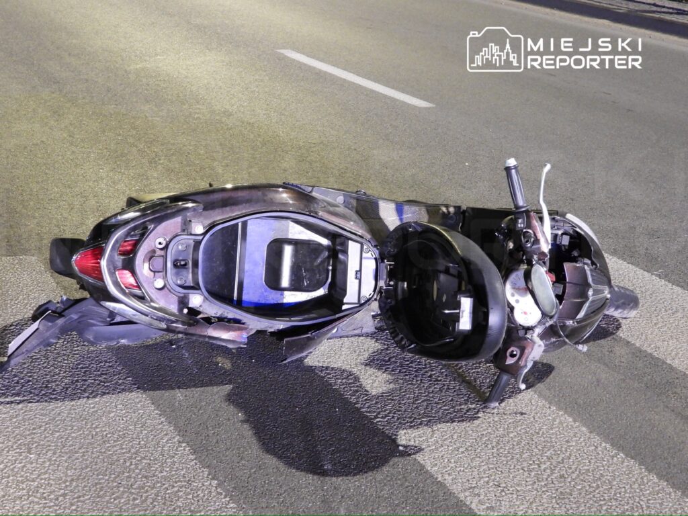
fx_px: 1491
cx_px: 344
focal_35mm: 75
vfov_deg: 19.6
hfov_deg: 26.0
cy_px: 258
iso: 800
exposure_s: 1/5
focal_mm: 13.5
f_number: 3.5
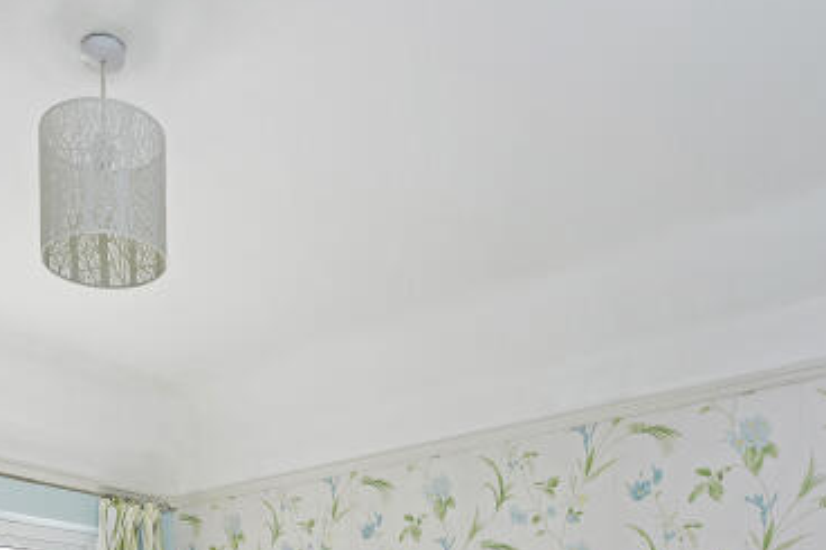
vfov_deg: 28.4
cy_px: 704
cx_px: 278
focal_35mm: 39
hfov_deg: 48.8
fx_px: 894
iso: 400
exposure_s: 1/200
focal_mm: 14
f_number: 7.1
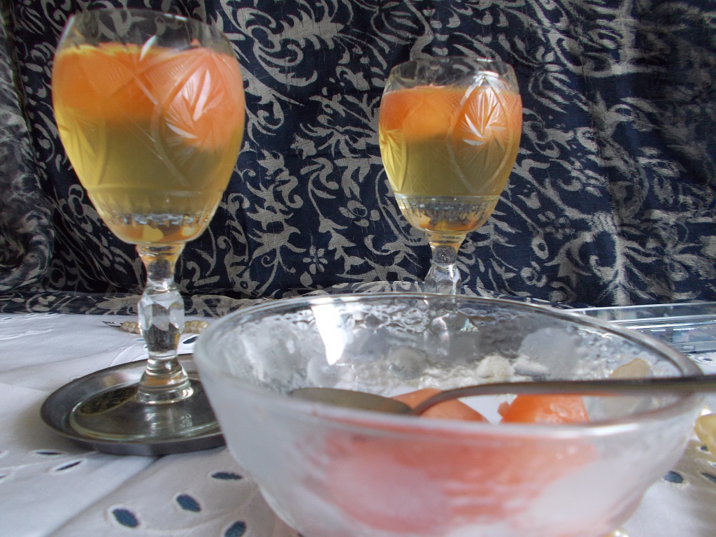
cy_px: 268
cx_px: 358
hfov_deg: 67.3
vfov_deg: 53.1
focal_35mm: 26
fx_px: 538
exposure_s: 1/20
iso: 200
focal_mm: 4.6
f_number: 3.2
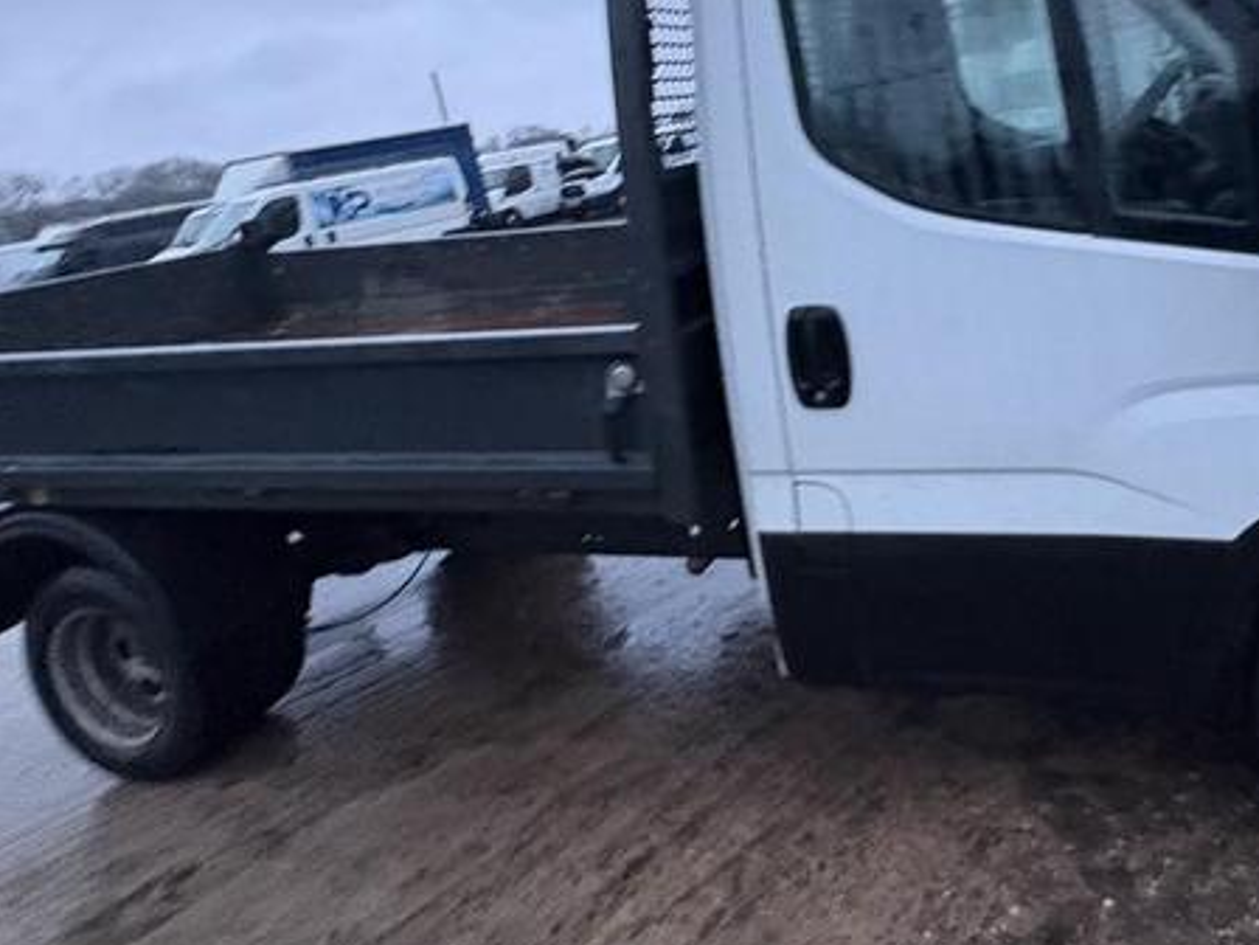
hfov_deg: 61.7
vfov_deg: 48.3
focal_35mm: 28
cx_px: 852
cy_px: 264
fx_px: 1018
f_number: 2.2
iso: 800
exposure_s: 1/55
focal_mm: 2.22
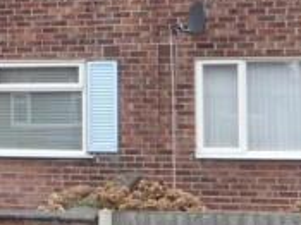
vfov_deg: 13.1
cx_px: -163
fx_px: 982
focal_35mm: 113
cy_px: 61
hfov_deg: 15.9
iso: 100
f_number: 2.8
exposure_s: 1/160
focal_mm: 4.6
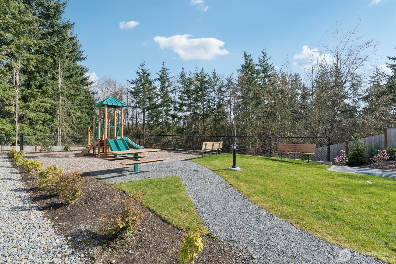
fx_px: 206
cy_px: 132
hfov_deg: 87.7
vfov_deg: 65.2
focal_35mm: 19
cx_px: 198
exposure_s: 1/160
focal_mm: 12.5
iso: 250
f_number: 9
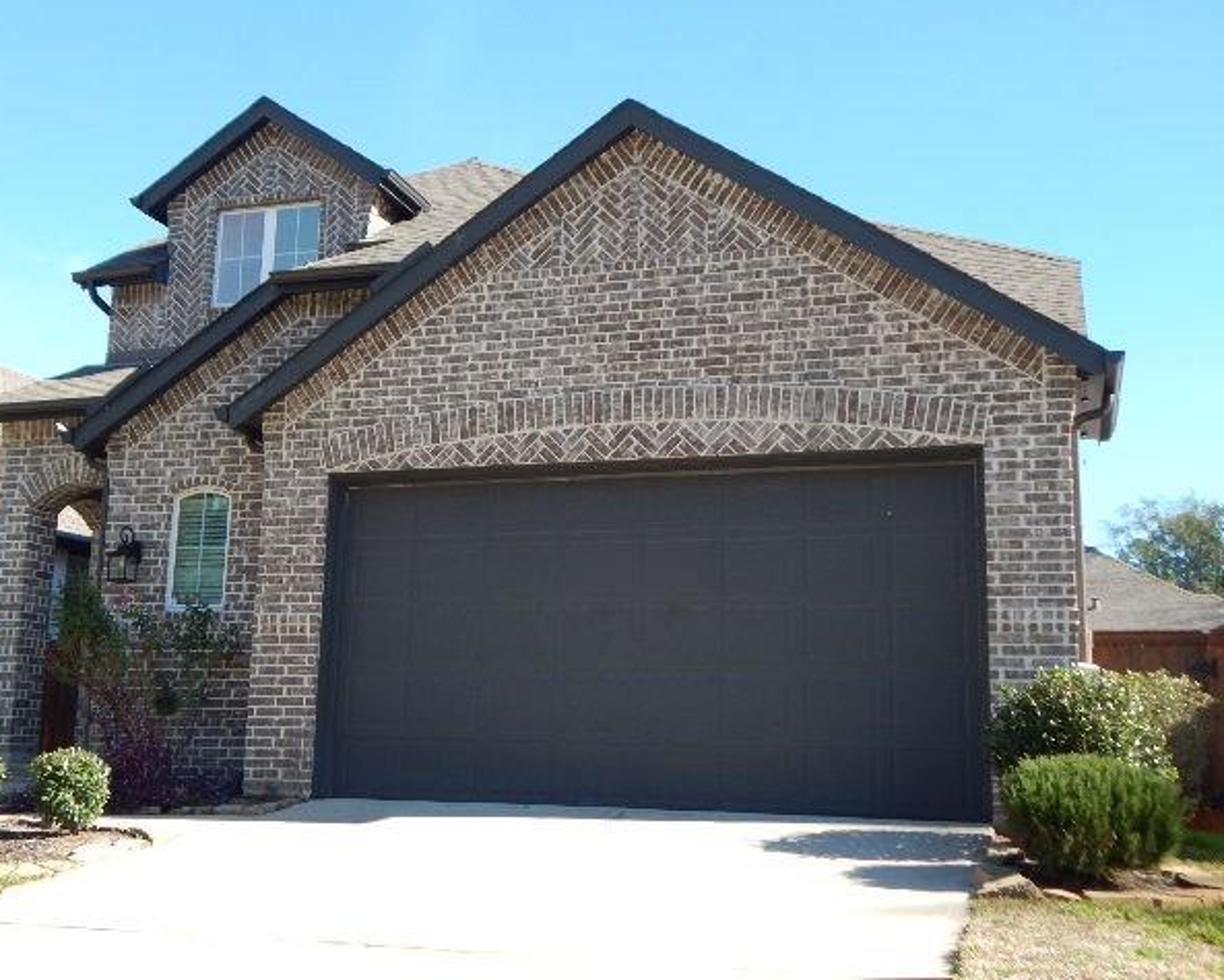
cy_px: 487
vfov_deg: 37.4
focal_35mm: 40
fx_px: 1450
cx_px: 566
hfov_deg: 45.7
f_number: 3.4
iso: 125
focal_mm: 6.8
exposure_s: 1/400
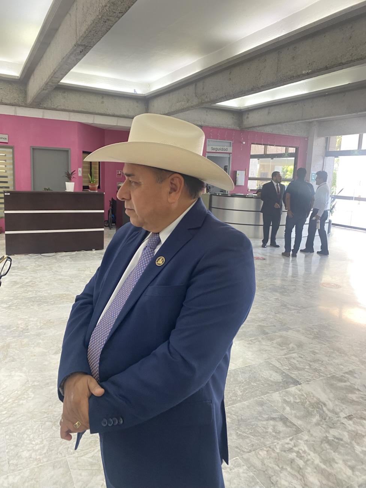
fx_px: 366
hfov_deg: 53.1
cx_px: 183
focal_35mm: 26
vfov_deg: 67.3
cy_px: 244
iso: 125
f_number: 1.8
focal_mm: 4.25
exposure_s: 1/60
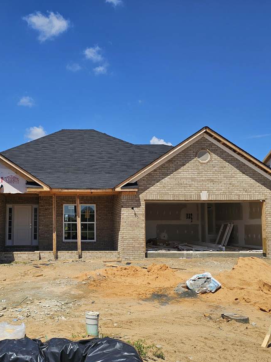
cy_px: 194
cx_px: 72
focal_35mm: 34
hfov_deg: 40.7
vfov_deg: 53.9
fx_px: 355
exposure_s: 1/1212
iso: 10
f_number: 1.7
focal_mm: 6.3
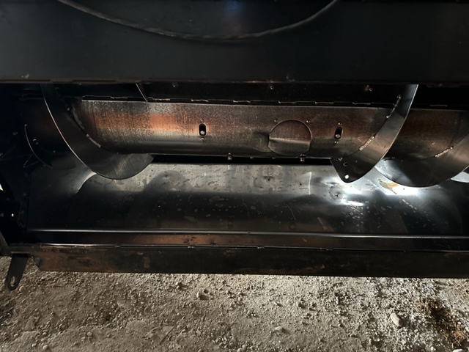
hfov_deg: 71.6
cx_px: 234
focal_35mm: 24
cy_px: 176
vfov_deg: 56.8
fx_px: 325
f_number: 1.78
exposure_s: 1/30
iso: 1250
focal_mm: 6.86
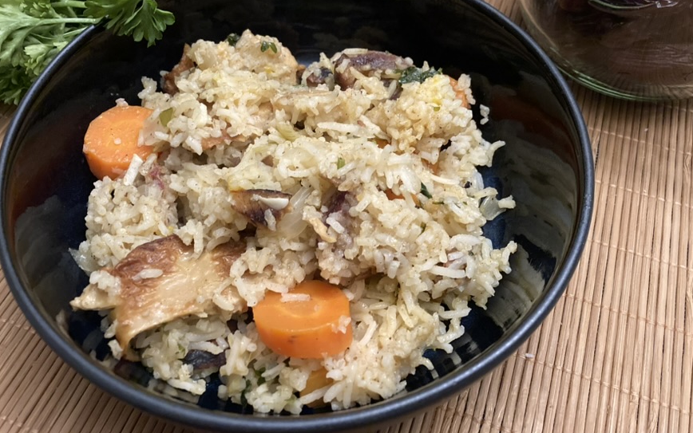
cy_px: 137
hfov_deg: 55.3
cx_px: 345
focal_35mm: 35
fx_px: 661
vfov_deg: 35.9
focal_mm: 3.99
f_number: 1.8
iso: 640
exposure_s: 1/30
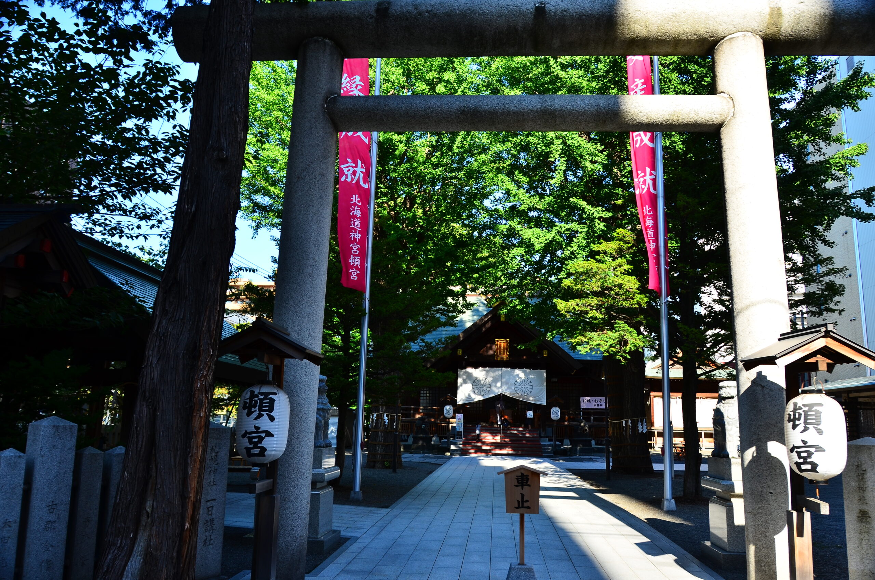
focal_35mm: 27
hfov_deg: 67.5
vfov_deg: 47.7
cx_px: 438
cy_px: 290
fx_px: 655
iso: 100
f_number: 6.3
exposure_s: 1/160
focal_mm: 18
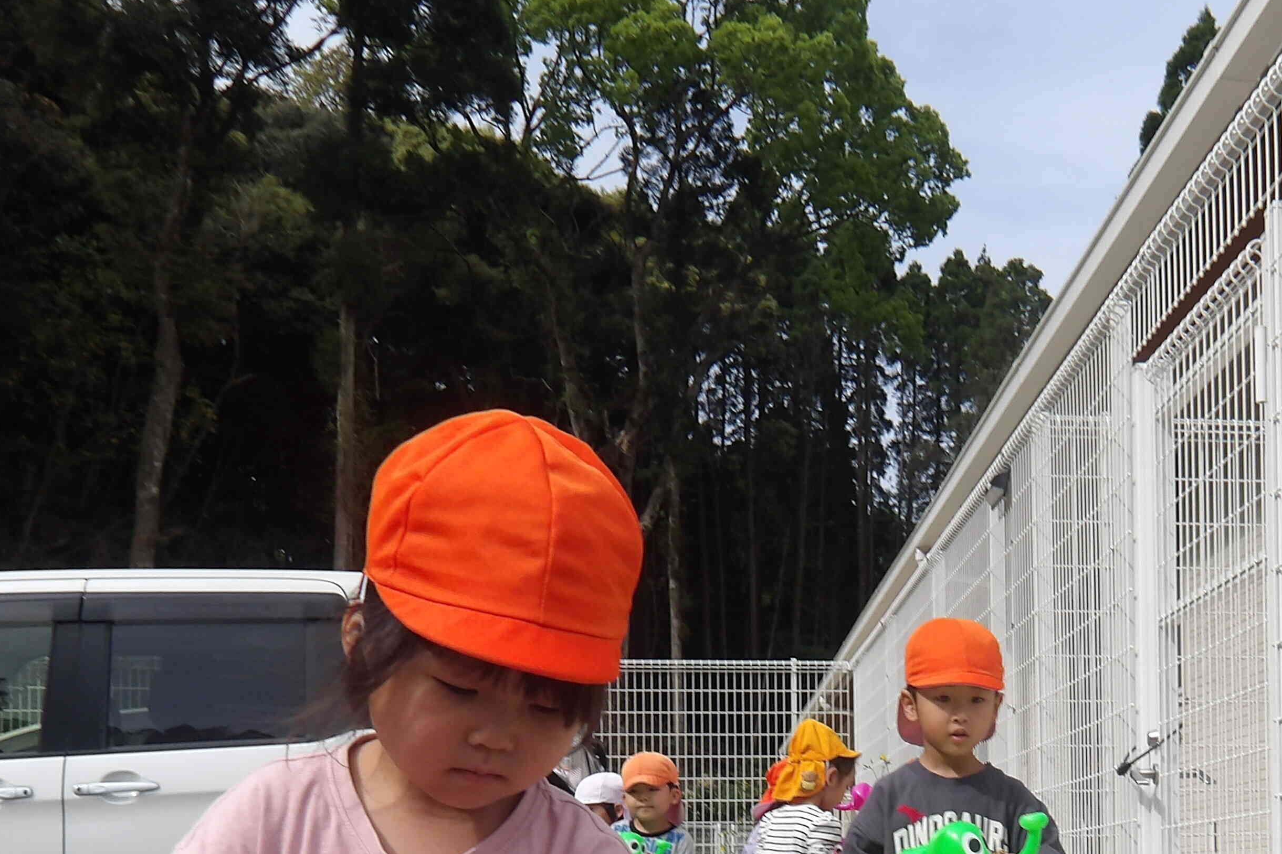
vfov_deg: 24.2
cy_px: 876
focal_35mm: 53
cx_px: 1038
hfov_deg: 36.2
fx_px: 1887
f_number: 10.4
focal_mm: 4.9
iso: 100
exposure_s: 1/131
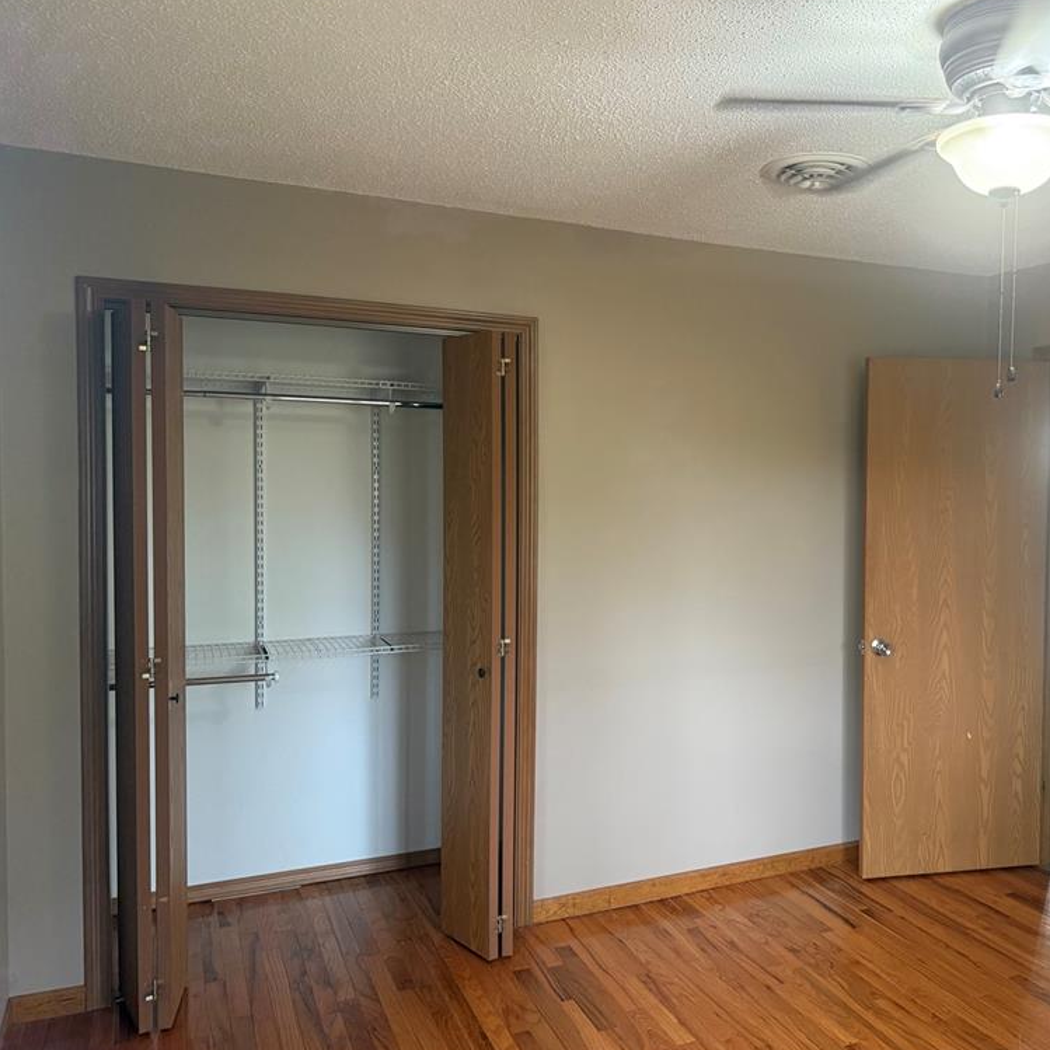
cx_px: 671
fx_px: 995
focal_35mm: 29
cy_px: 523
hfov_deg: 54.8
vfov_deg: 55.6
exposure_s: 1/60
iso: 400
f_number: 1.78
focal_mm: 6.76
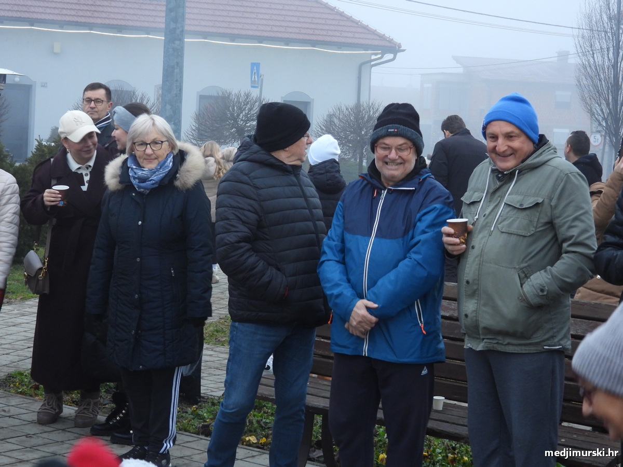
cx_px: 312
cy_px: 234
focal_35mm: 80
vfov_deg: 18.4
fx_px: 1440
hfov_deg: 24.4
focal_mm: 14.4
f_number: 3.5
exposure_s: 1/20
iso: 400
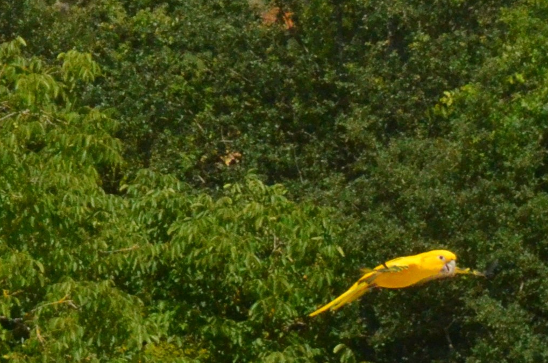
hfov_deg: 8.4
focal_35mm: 246
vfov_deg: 5.6
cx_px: 213
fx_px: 3737
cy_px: 22
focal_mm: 70
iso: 2500
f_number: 13
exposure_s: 1/2500
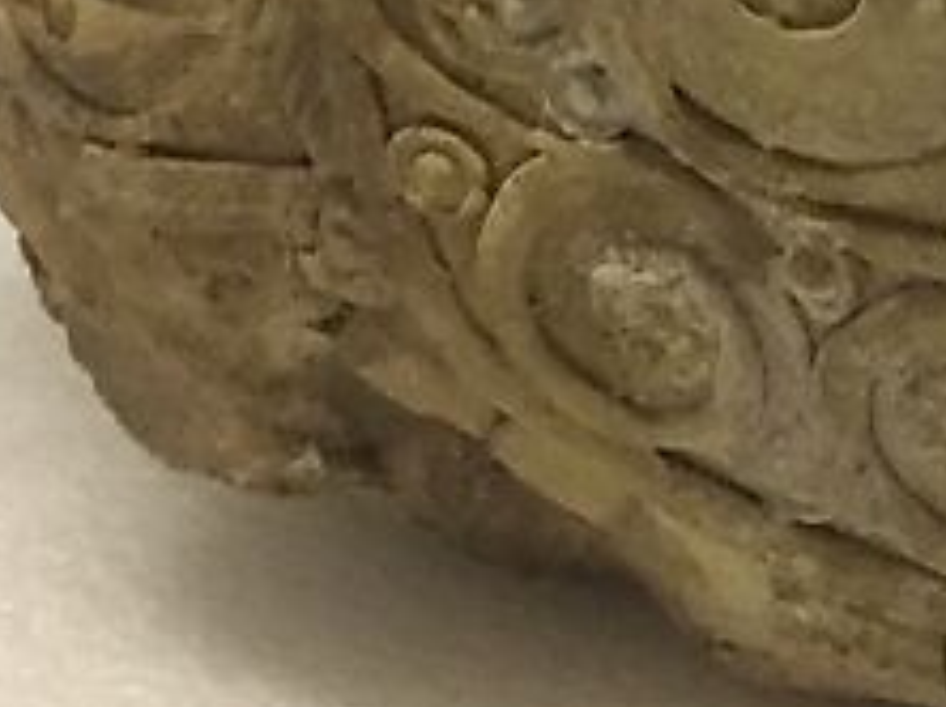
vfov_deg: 9.0
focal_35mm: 157
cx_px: 1308
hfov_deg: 12.1
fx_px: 4286
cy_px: -583
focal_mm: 4.15
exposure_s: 1/30
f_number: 2.2
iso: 200
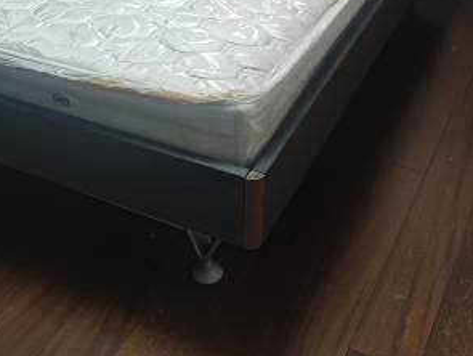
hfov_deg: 29.6
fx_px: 889
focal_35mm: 65
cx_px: 170
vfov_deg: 20.6
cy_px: -107
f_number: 1.85
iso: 442
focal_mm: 6.78
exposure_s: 1/50
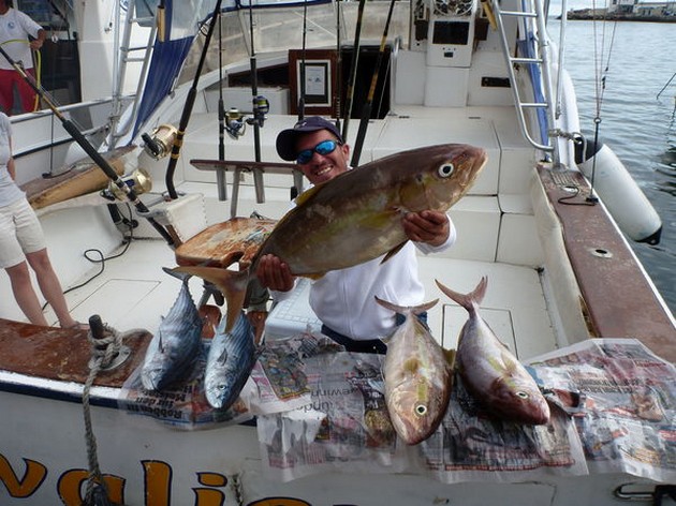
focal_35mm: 28
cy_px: 253
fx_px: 547
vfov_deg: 49.7
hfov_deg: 63.5
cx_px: 338
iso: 100
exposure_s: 1/500
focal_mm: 4.9
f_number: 3.3
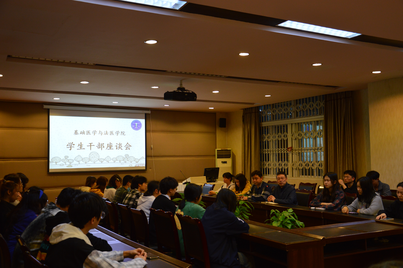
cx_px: 202
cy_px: 134
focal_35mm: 38
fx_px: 419
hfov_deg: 51.3
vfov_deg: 35.4
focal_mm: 25
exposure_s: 1/40
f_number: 4
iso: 400
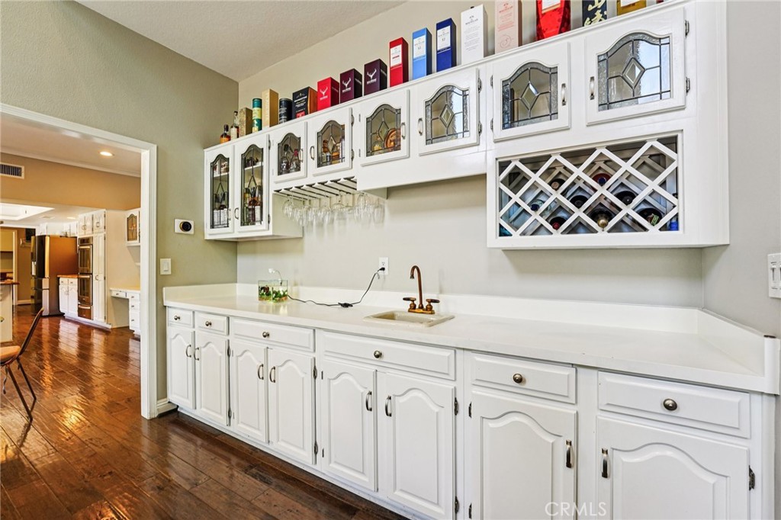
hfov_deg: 104.3
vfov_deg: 81.2
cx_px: 390
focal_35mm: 14
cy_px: 260
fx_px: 304
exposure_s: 1/30
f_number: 8
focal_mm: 14
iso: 200
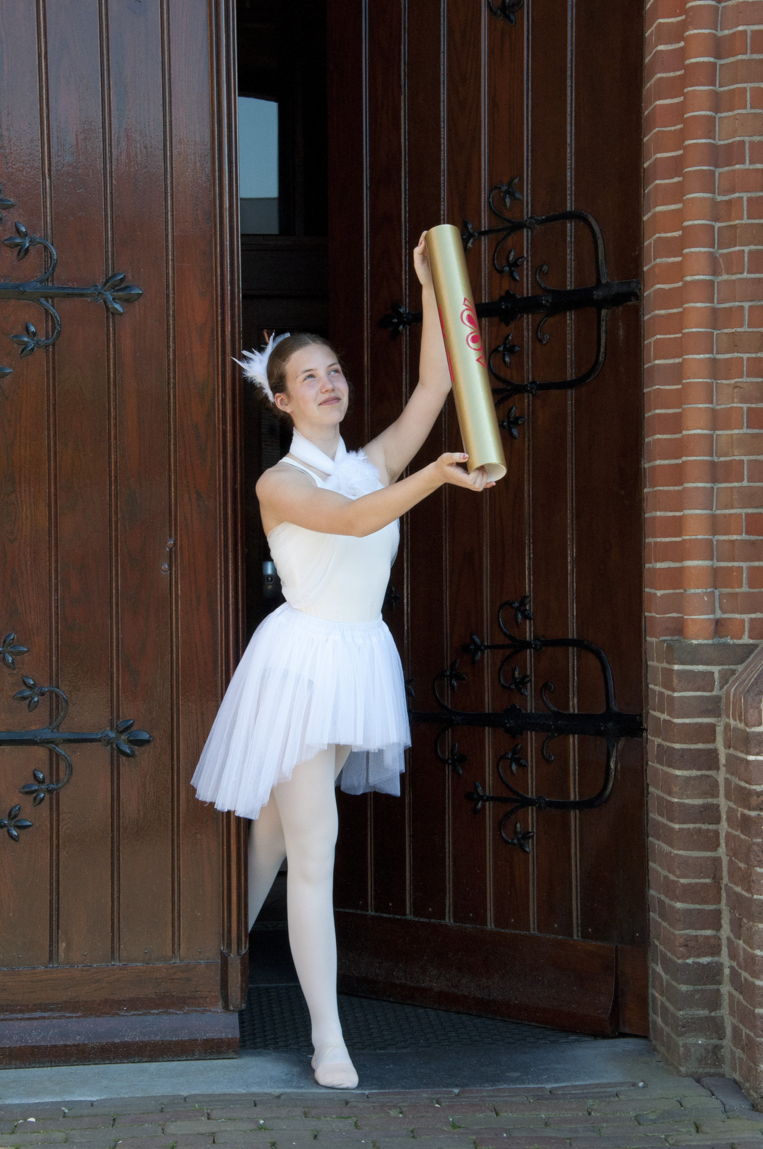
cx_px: 382
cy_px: 574
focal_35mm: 72
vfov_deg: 28.1
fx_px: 2295
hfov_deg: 18.9
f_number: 14
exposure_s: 1/200
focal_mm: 48
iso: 1600
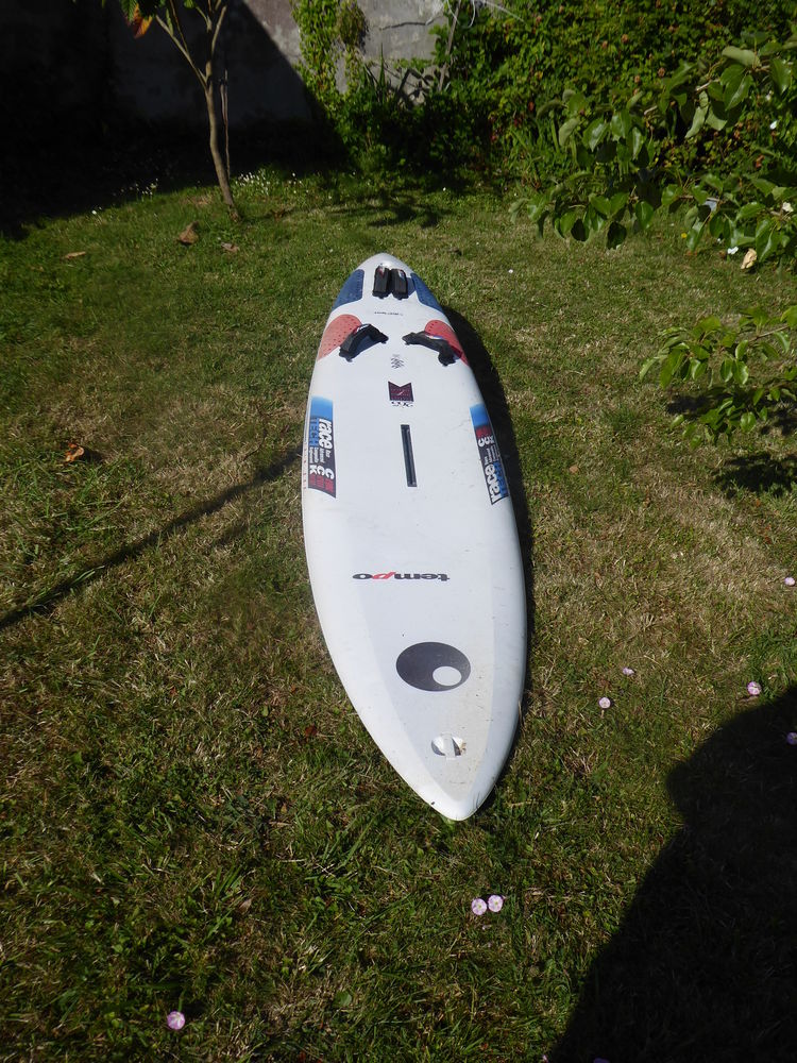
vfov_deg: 56.8
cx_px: 398
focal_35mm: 32
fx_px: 982
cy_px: 532
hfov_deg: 44.2
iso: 80
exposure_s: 1/1300
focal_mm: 5.4
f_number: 3.5
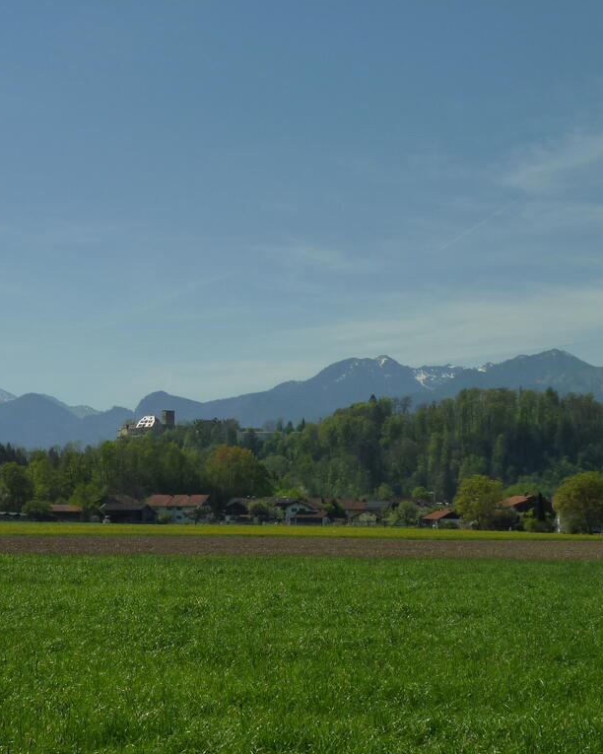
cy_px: 379
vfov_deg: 26.8
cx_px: 167
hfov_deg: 21.4
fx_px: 1584
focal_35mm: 71
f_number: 14
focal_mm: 9.7
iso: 125
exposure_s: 1/160
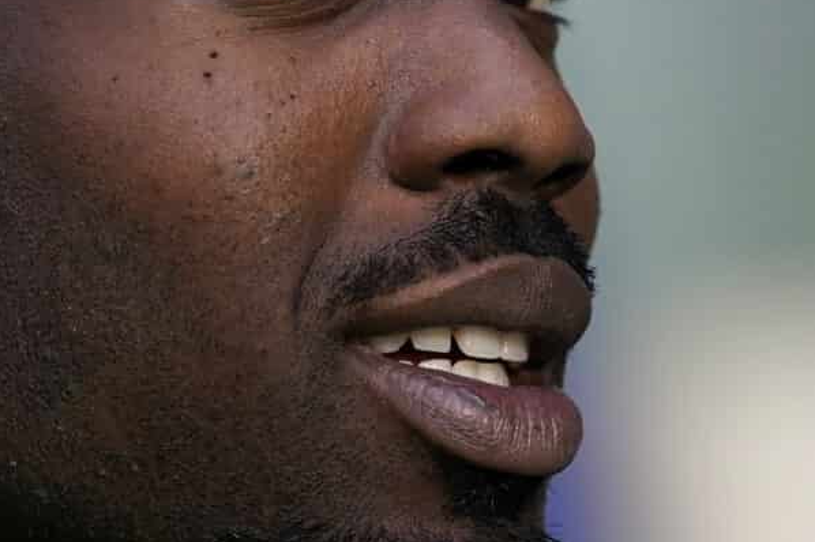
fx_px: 23259
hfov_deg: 2.0
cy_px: 258
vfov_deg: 1.3
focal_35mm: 1028
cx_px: 476
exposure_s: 1/320
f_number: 2.8
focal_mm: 300
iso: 800
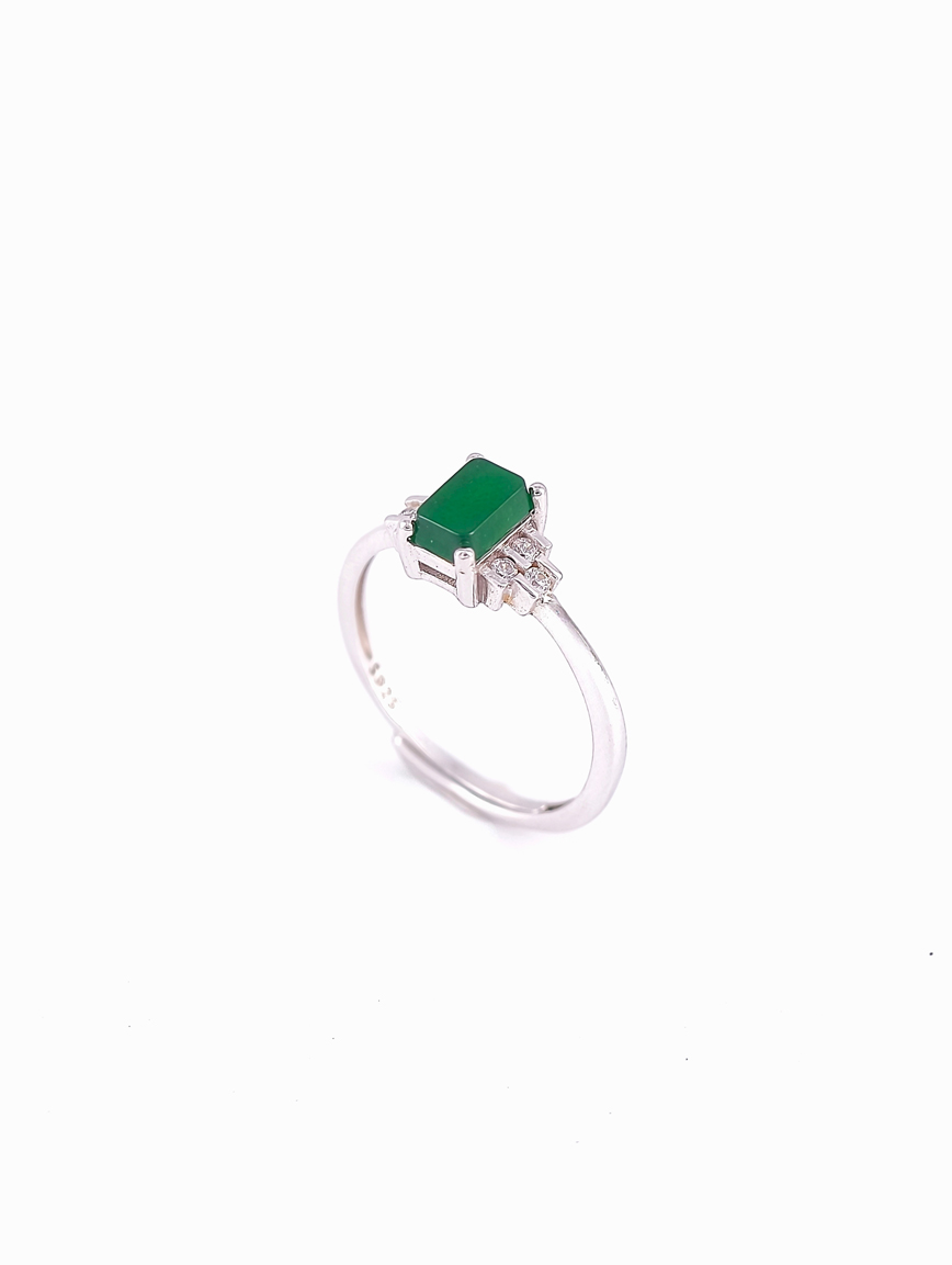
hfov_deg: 10.7
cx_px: 476
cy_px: 632
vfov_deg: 14.2
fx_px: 5085
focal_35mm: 139
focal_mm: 22.48
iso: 125
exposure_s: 1/161
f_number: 2.67
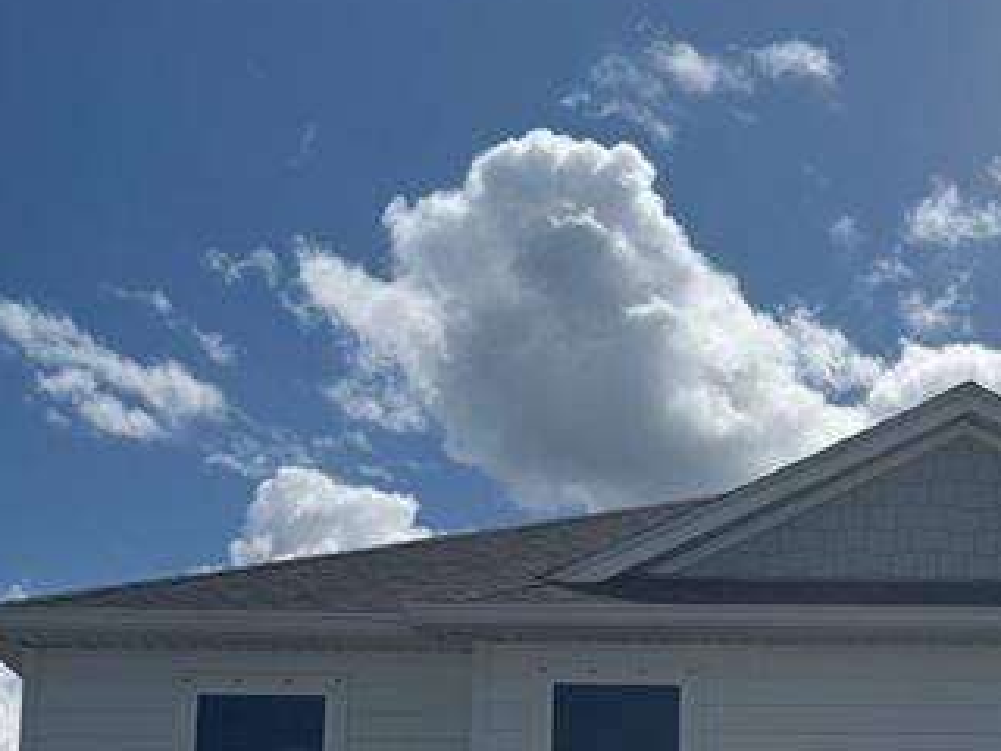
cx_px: 879
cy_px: 779
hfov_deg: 21.3
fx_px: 2603
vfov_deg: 16.0
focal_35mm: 90
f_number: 1.78
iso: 64
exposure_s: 1/14286
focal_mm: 6.76
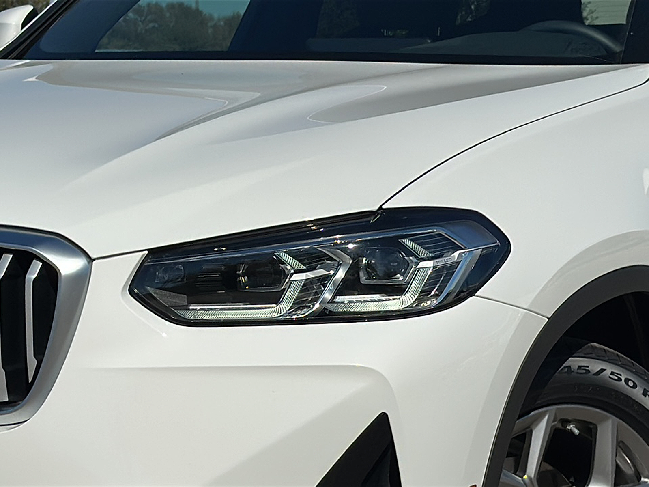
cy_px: 244
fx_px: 1875
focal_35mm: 100
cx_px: 324
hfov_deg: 19.6
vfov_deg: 14.8
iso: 64
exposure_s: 1/12346
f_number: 1.78
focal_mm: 6.86
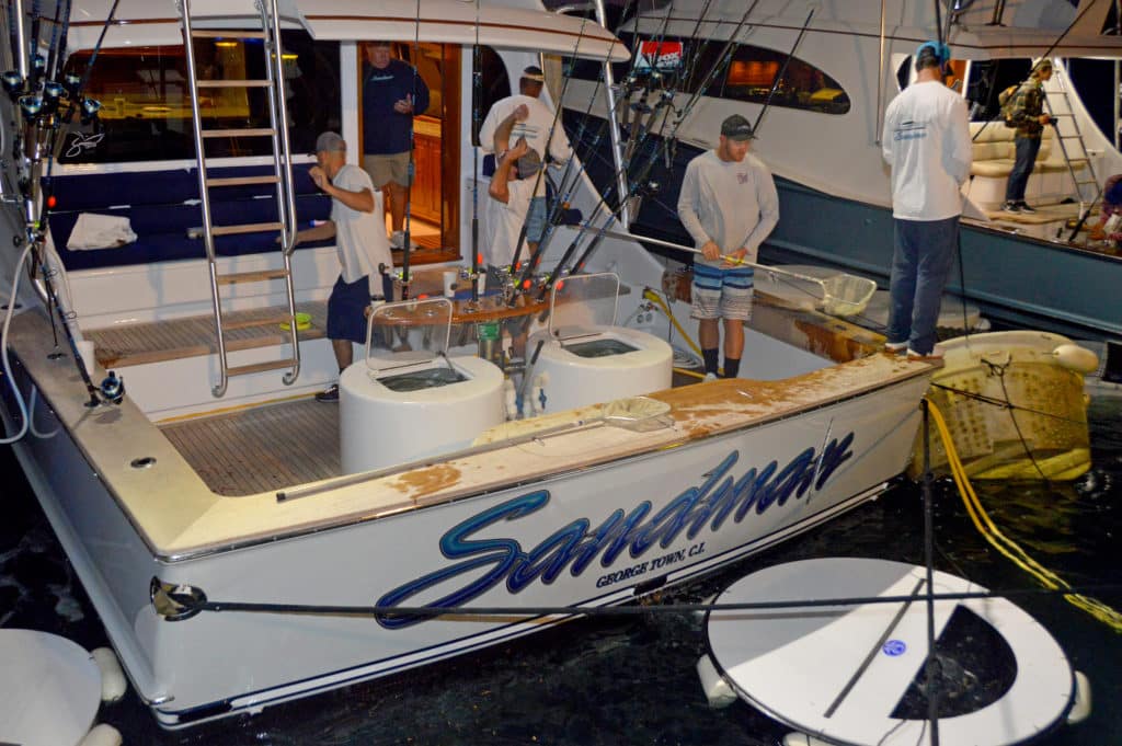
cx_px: 561
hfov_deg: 62.0
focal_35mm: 30
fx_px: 934
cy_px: 373
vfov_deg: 43.5
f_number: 3.5
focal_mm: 20
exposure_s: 1/60
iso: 1600
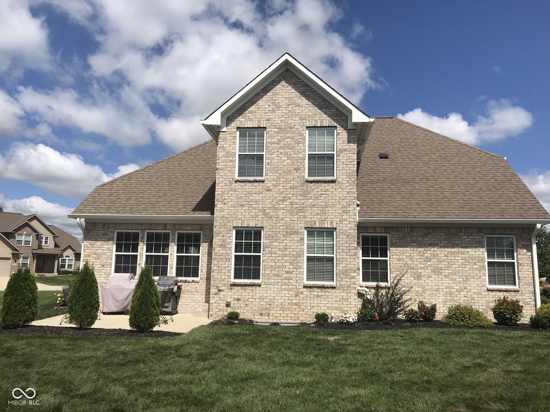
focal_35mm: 28
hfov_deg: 63.4
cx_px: 275
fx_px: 445
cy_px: 206
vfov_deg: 49.7
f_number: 1.8
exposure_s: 1/4167
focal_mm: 3.99
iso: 20
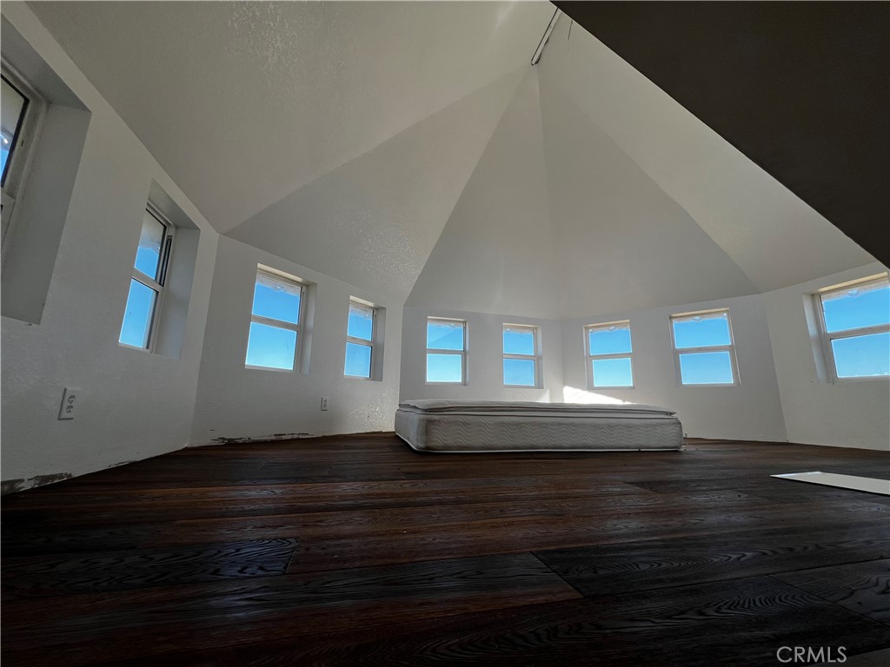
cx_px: 445
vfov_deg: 89.9
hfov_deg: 106.2
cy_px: 334
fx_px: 334
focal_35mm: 13
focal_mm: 1.57
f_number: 1.8
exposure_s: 1/402
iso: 32
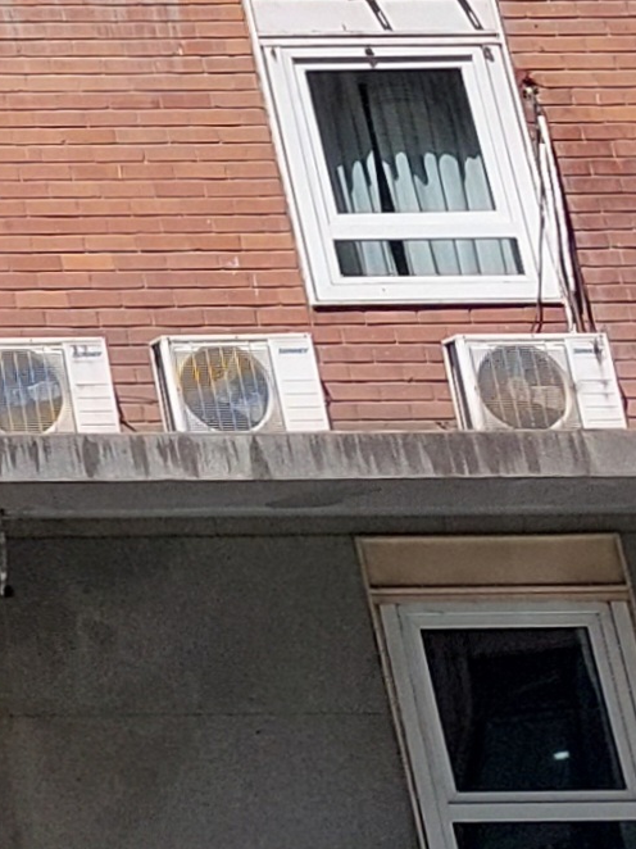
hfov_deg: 7.6
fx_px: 4069
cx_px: -1408
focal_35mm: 166
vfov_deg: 9.8
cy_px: -1467
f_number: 1.8
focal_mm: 5.23
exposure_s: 1/1429
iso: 25
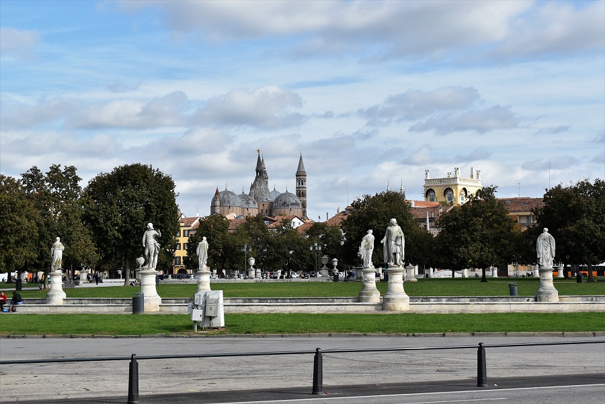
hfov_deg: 29.9
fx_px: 1134
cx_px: 302
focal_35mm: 68
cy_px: 202
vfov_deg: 20.2
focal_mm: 45
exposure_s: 1/400
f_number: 10
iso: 200
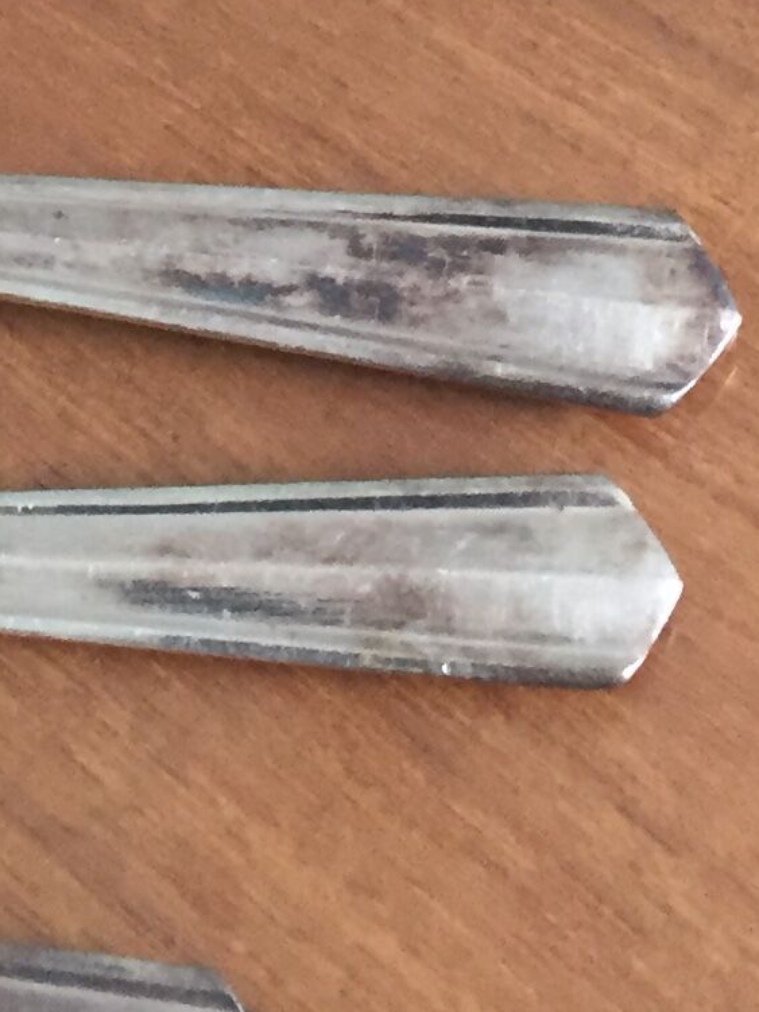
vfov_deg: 14.7
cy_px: -443
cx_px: -78
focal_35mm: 126
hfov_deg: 11.6
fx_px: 3685
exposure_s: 1/33
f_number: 2.2
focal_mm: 4.15
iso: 200
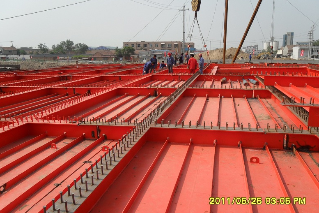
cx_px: 157
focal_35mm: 30
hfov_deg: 61.9
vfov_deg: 43.6
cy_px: 101
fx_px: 266
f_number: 3.4
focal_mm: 5
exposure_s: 1/1000
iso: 80
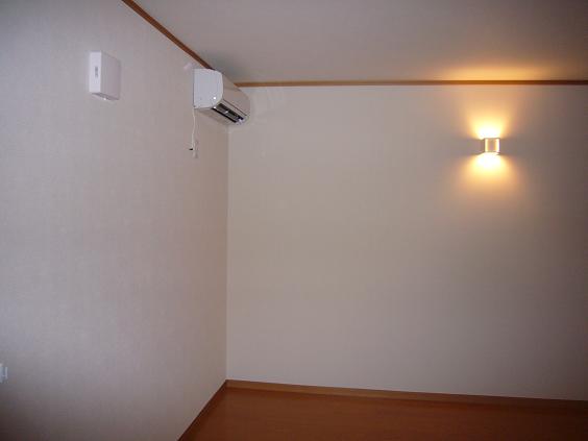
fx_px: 476
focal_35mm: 28
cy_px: 220
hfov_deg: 63.4
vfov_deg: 49.7
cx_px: 294
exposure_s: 1/30
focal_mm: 4.6
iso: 125
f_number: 2.8
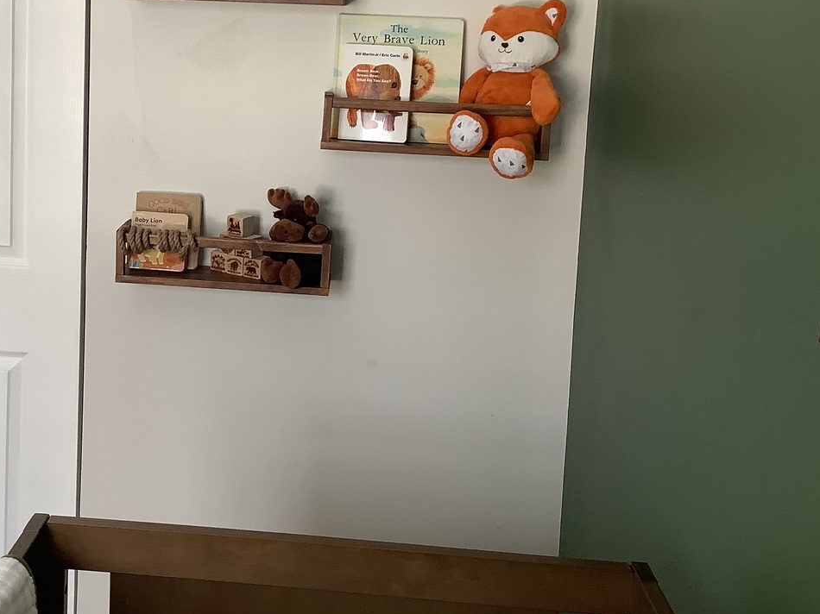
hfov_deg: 39.5
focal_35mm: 47
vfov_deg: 30.4
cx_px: 222
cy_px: 166
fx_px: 1113
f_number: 2.4
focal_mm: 3.3
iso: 64
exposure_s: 1/60
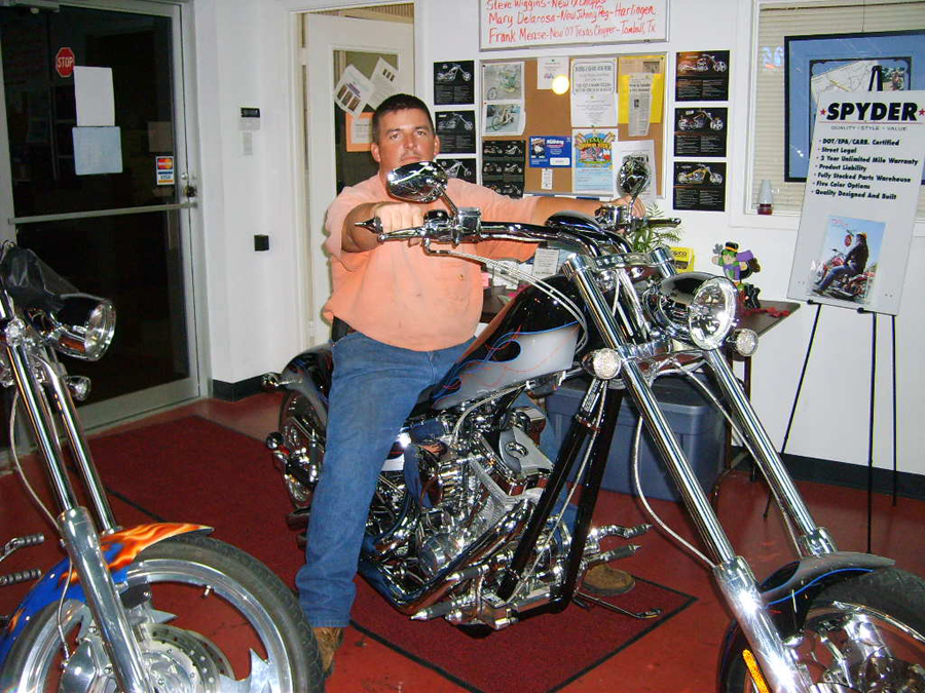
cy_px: 346
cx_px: 462
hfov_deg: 52.6
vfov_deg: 40.7
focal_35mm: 35
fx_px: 935
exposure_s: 1/30
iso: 277
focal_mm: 5.8
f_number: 2.8
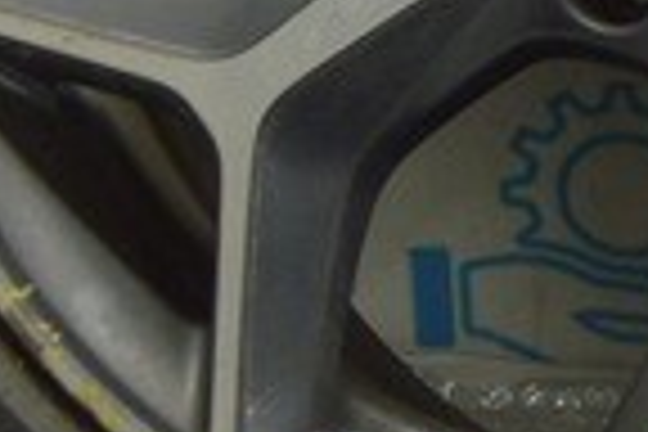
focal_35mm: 246
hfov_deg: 7.6
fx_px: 4420
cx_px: 1791
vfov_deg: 5.6
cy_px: -137
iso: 400
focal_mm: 23
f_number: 5.6
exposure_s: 1/20
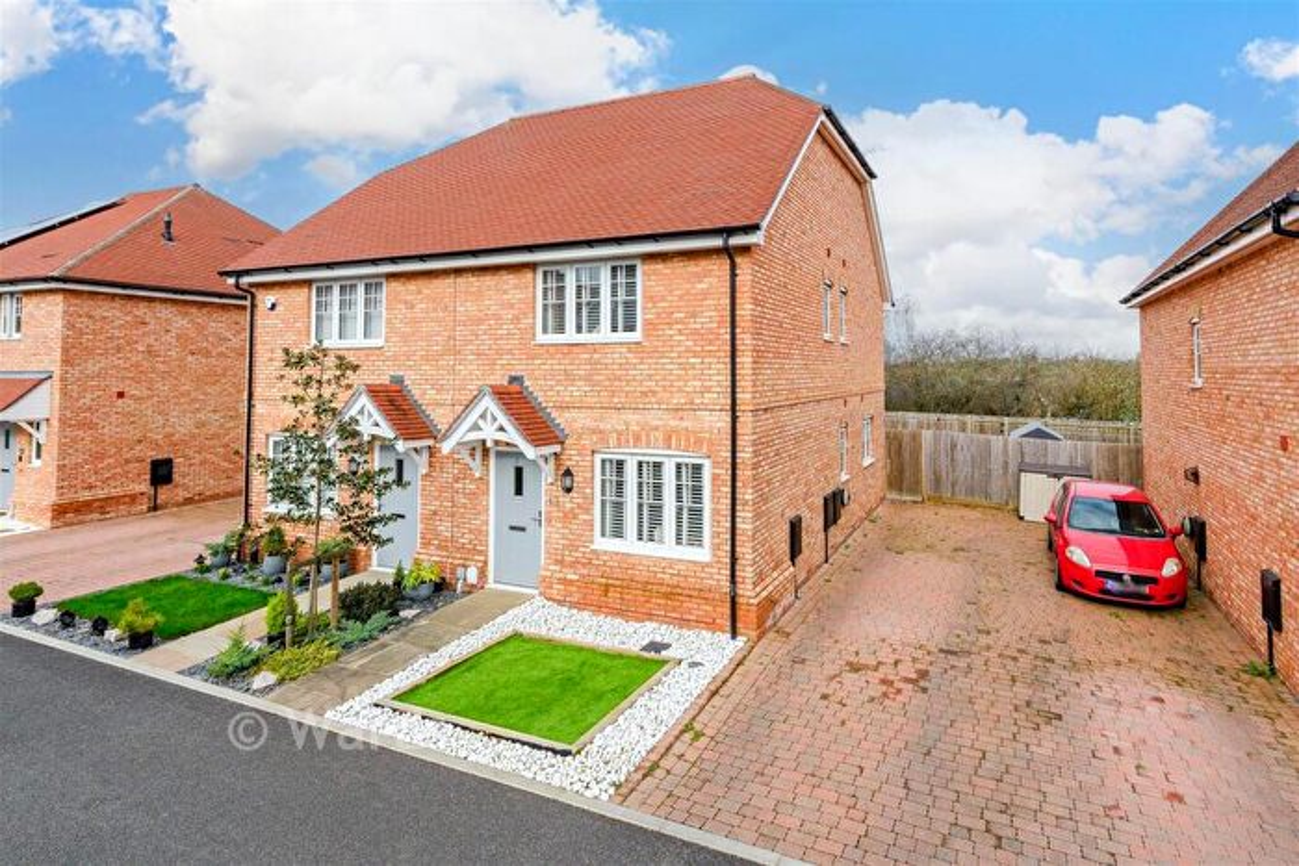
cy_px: 433
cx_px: 650
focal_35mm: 14
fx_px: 505
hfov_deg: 104.2
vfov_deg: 81.2
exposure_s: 1/640
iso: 400
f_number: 8
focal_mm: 14
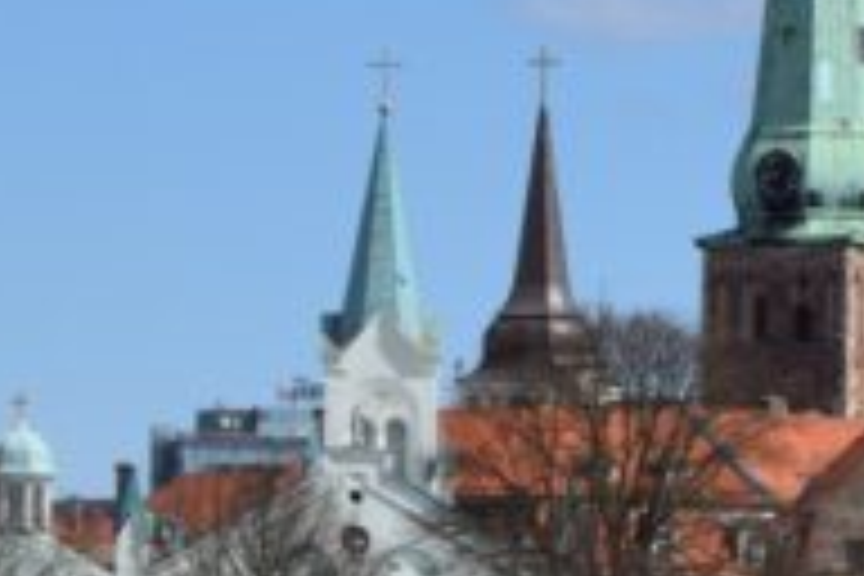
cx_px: 1264
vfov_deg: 3.9
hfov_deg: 5.8
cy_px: 358
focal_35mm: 350
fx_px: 8399
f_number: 7.1
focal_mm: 70
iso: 200
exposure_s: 1/800
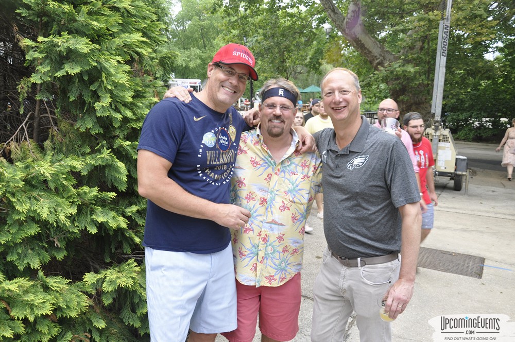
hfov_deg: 57.3
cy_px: 171
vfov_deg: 39.9
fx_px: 471
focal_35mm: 33
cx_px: 258
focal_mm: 22
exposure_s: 1/50
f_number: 7.1
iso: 400
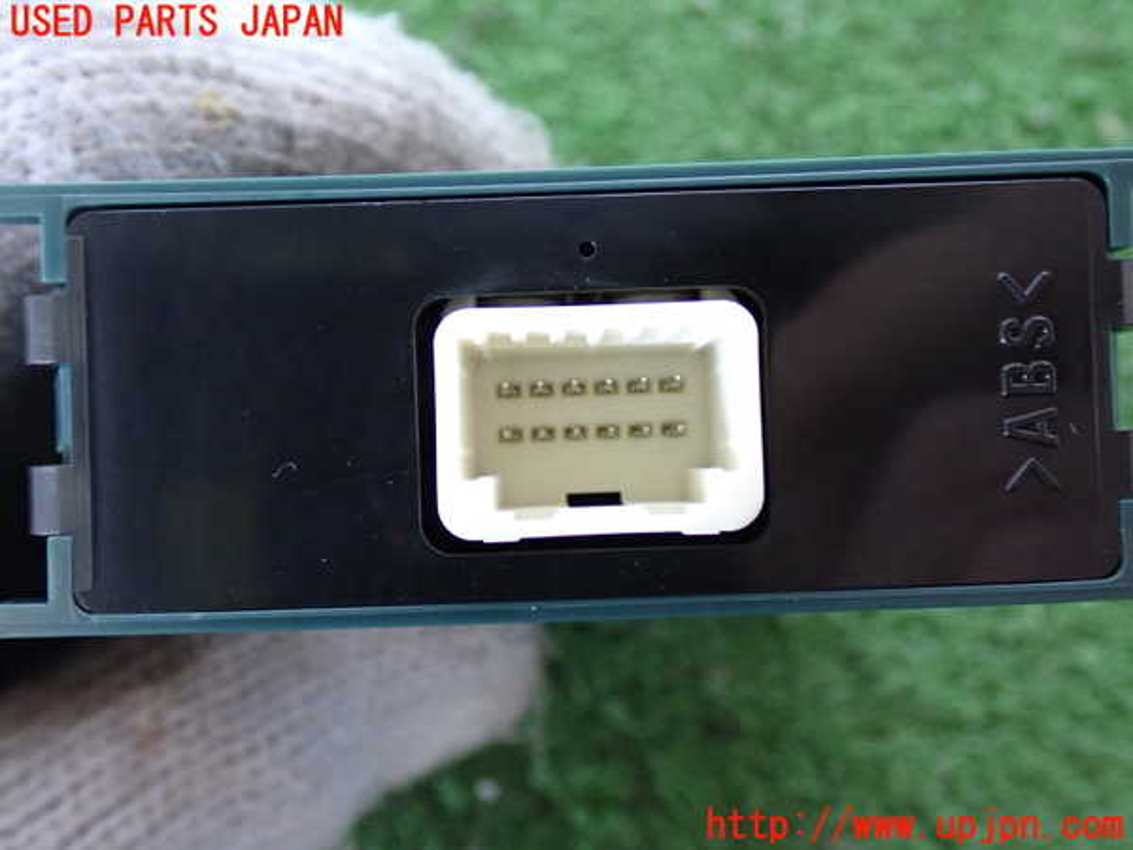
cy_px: 425
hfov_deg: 45.8
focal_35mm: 41
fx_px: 1342
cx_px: 566
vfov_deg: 35.1
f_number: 2.8
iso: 800
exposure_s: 1/20
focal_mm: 7.31
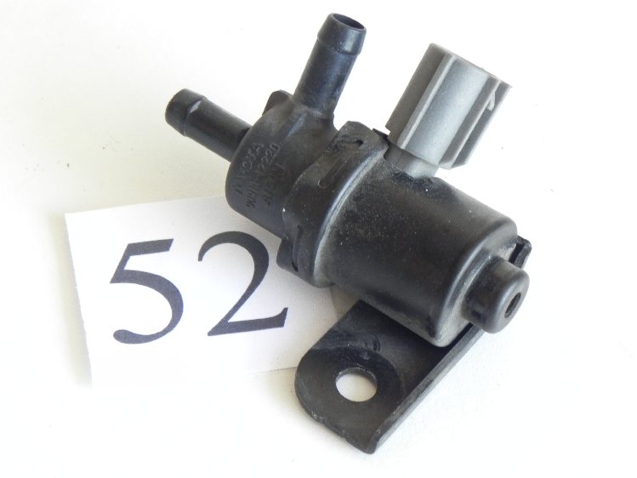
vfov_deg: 14.1
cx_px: 318
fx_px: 1933
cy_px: 239
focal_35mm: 105
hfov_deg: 18.7
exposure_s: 1/30
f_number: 4
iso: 391
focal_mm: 18.8
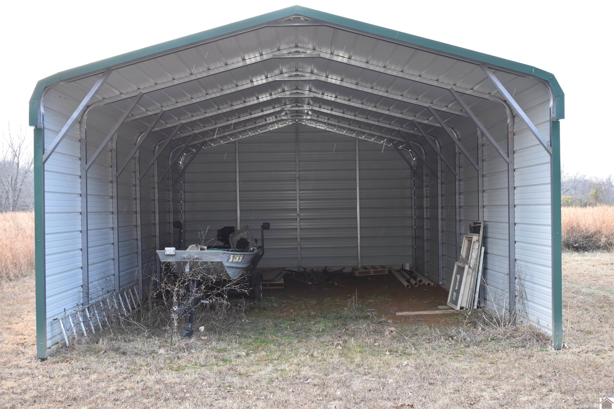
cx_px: 307
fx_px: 691
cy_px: 204
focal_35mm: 40
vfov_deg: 33.0
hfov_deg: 47.9
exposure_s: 1/125
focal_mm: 27
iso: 640
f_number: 5.6
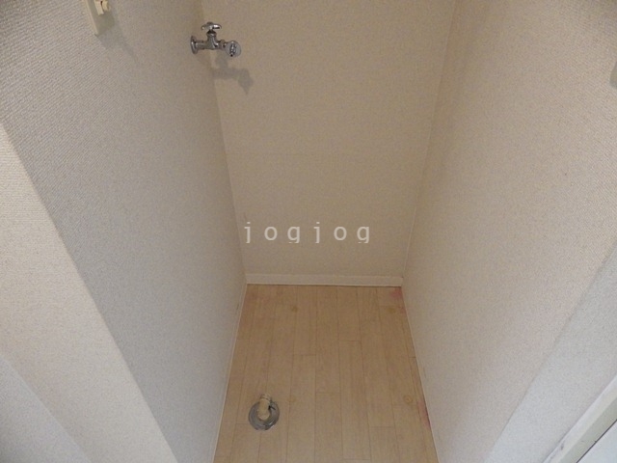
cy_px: 232
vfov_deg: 61.1
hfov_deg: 76.4
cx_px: 308
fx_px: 392
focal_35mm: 22
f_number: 3.1
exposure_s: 1/40
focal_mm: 4
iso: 800
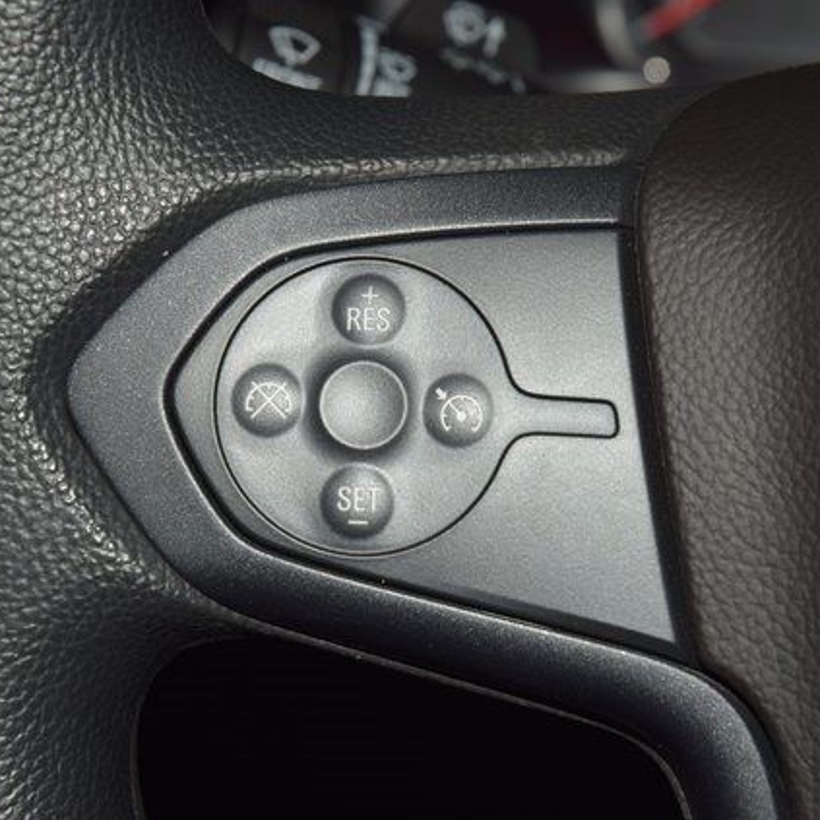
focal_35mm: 135
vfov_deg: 12.9
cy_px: 412
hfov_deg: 12.9
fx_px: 3618
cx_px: 438
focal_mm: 70
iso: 100
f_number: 8
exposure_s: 1/125
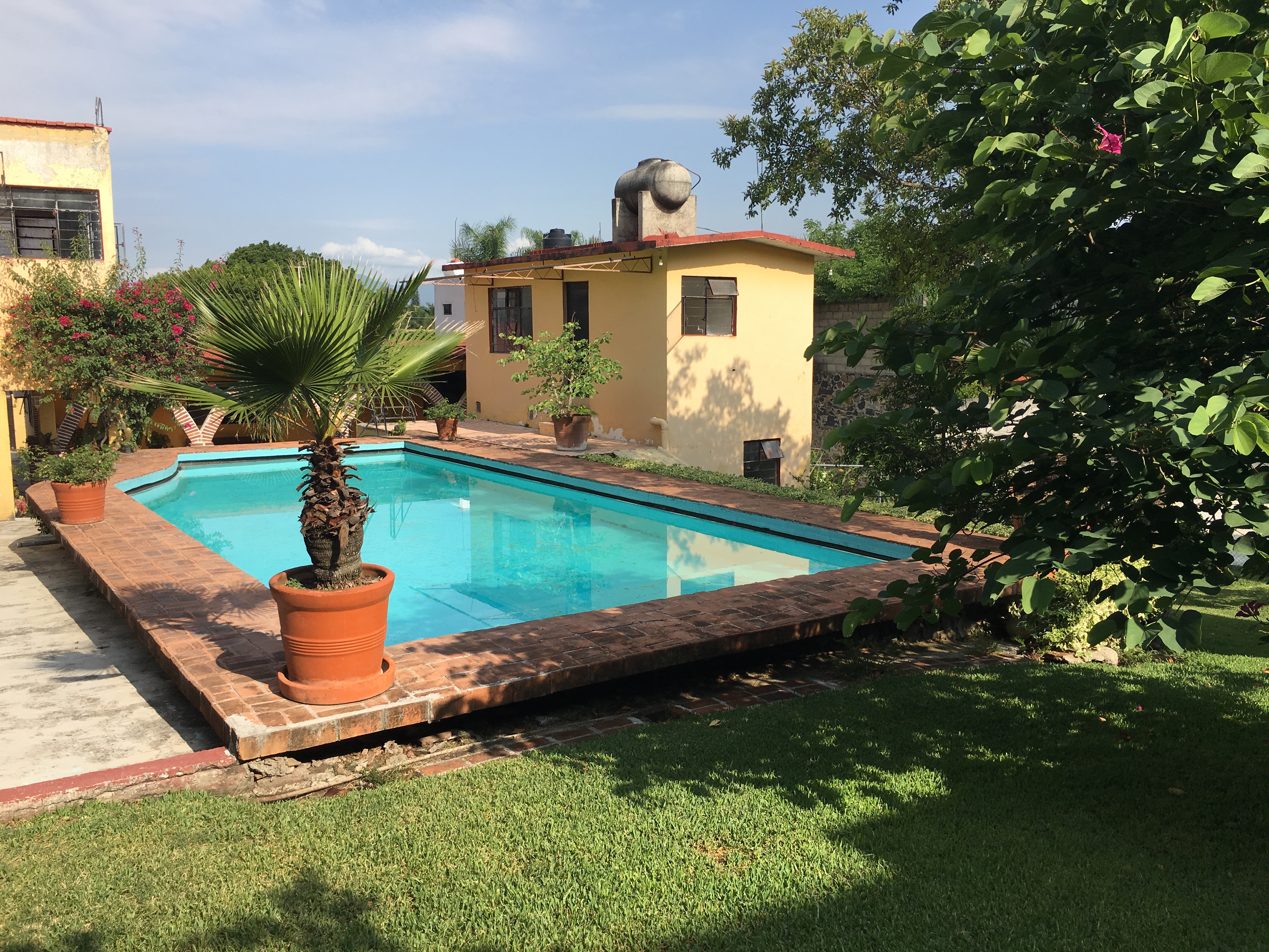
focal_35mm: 29
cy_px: 476
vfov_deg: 48.2
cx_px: 634
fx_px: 1063
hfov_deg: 61.7
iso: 25
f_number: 2.2
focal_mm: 4.15
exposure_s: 1/1326
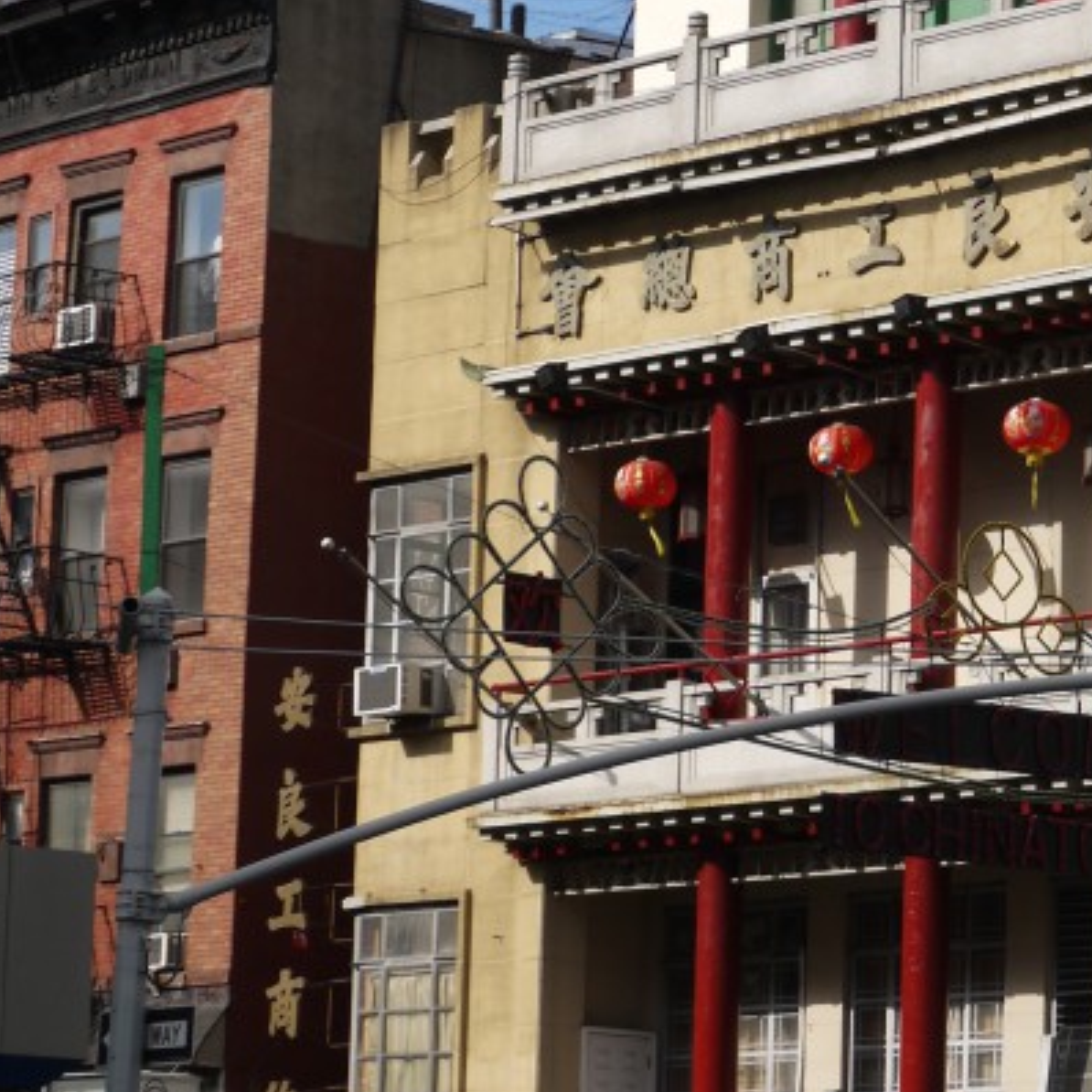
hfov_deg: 11.6
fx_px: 5354
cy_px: 521
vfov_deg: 11.6
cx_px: 1037
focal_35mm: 150
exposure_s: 1/320
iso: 160
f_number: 10
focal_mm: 33
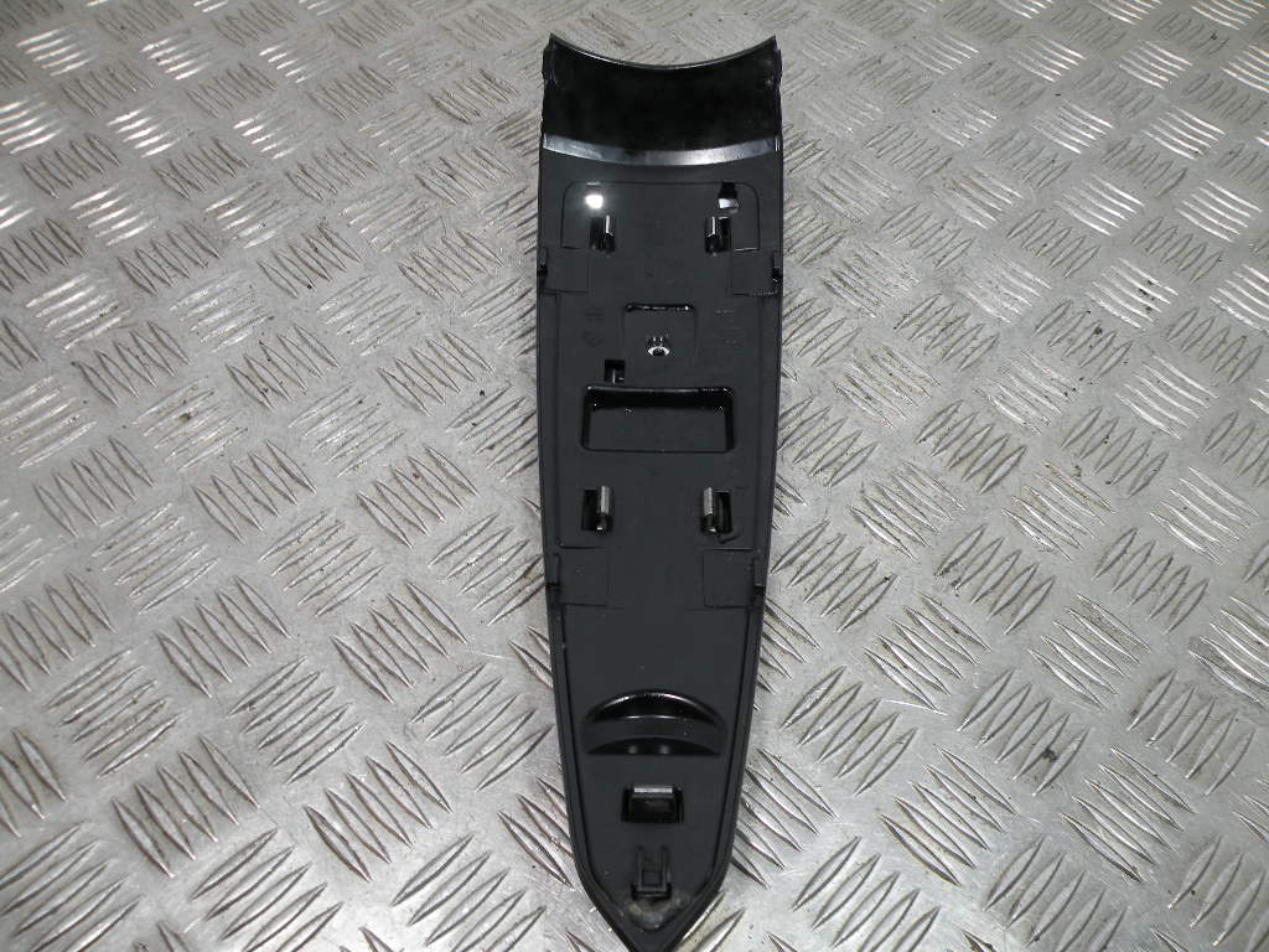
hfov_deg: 65.3
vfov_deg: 51.4
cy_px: 476
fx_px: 990
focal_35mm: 27
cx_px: 634
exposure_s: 1/67.2
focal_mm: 4.7
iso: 64
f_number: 3.2
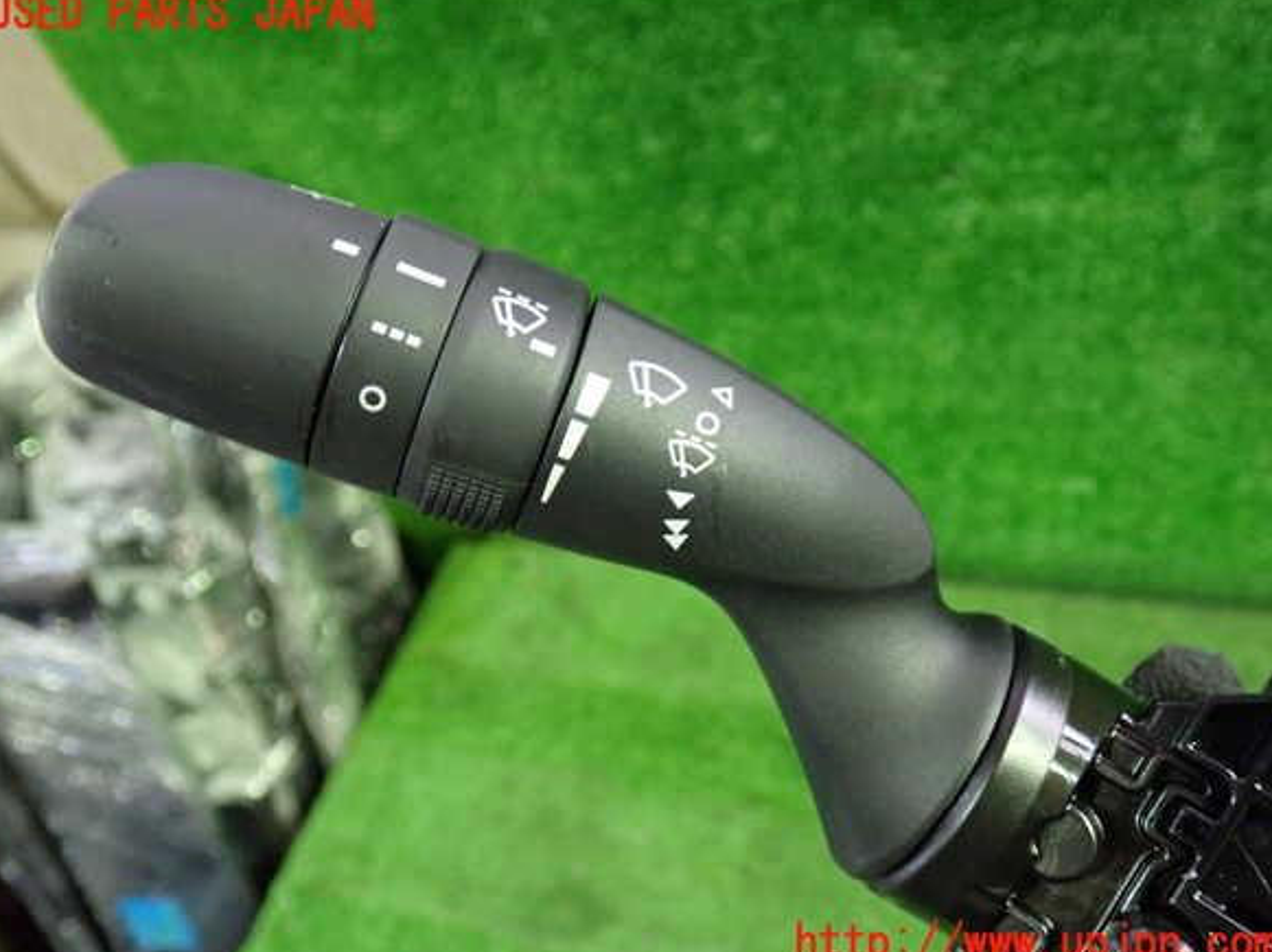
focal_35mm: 31
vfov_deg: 45.4
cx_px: 633
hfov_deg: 58.4
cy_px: 479
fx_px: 1138
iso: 800
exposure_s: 1/30
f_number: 2.3
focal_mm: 5.4
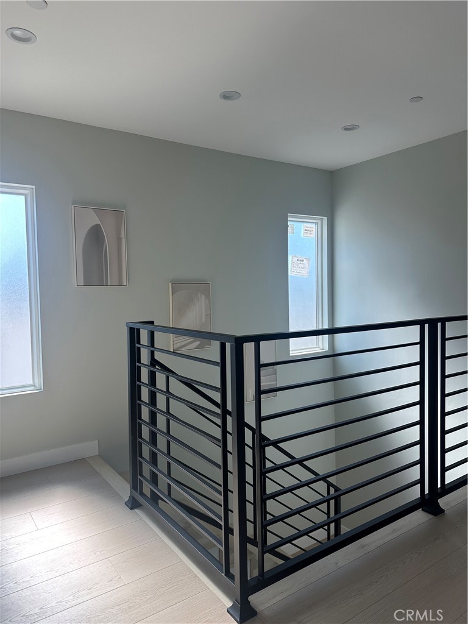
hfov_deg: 56.8
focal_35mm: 24
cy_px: 312
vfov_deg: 71.6
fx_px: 433
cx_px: 234
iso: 80
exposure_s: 1/399
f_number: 1.78
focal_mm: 6.86
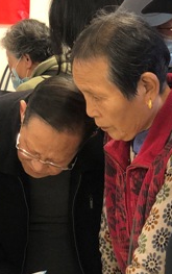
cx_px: 18
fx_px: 1002
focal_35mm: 134
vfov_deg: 15.6
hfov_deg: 9.8
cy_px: 175
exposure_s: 1/25
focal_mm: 6
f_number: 2.4
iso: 160
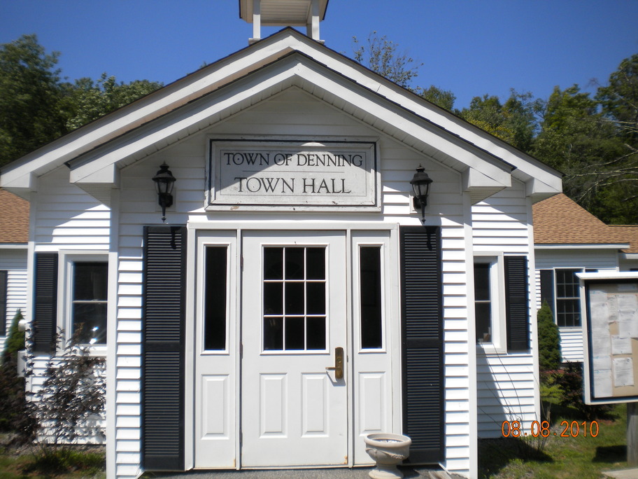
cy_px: 240
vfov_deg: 40.7
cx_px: 319
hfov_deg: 52.6
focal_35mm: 35
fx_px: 645
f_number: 4.6
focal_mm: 6.3
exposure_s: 1/1000
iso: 80
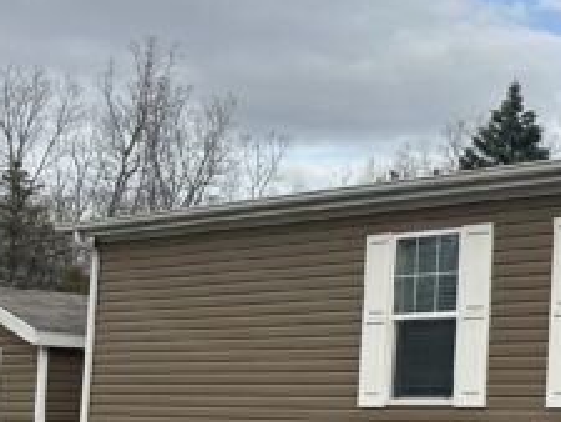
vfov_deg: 17.9
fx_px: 1330
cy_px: 305
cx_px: 848
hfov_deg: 20.4
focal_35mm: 82
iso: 80
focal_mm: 6.86
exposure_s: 1/2203
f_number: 1.78
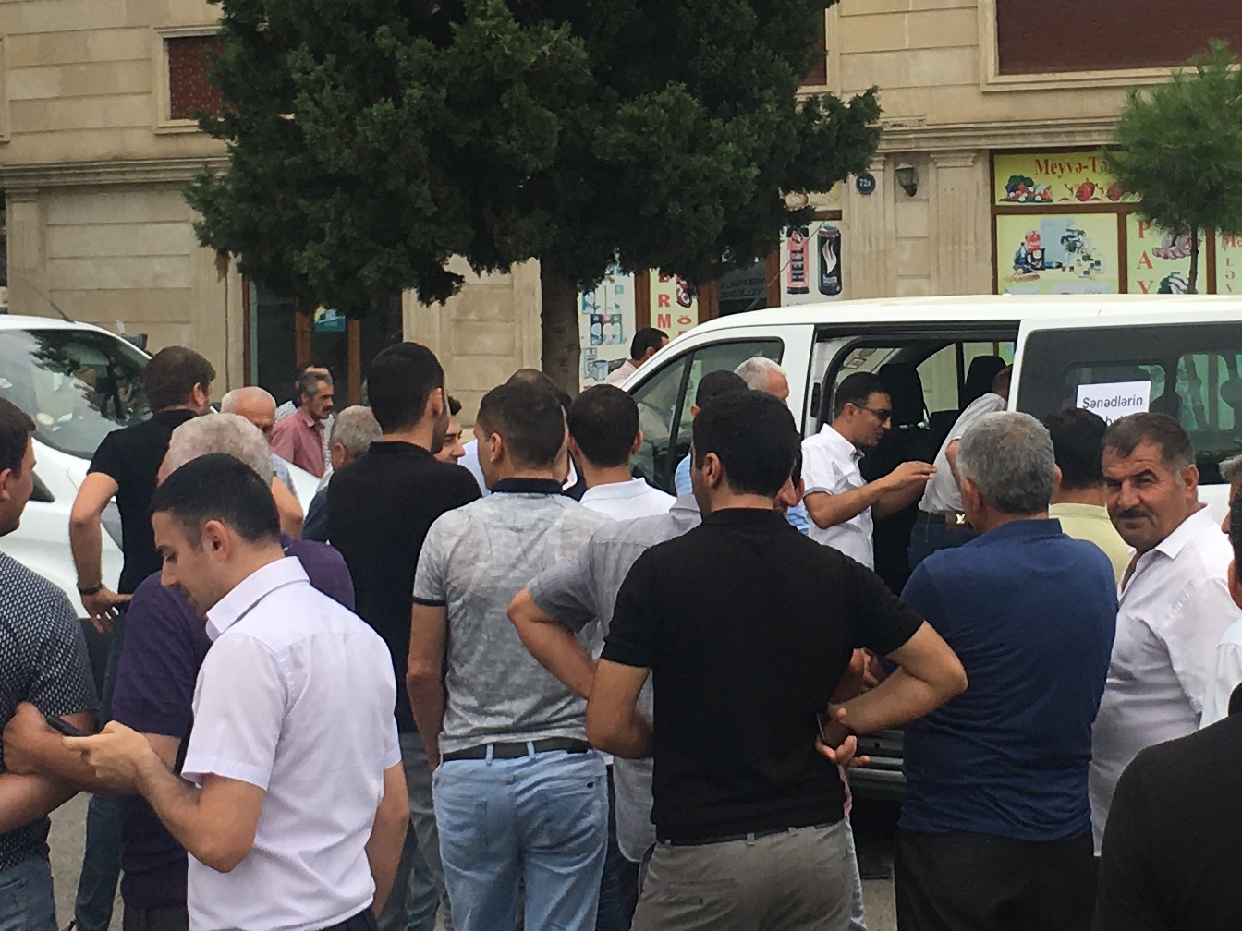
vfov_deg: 16.9
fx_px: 3122
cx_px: 822
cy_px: 223
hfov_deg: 22.4
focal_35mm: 87
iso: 25
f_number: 2.2
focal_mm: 4.15
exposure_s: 1/1789
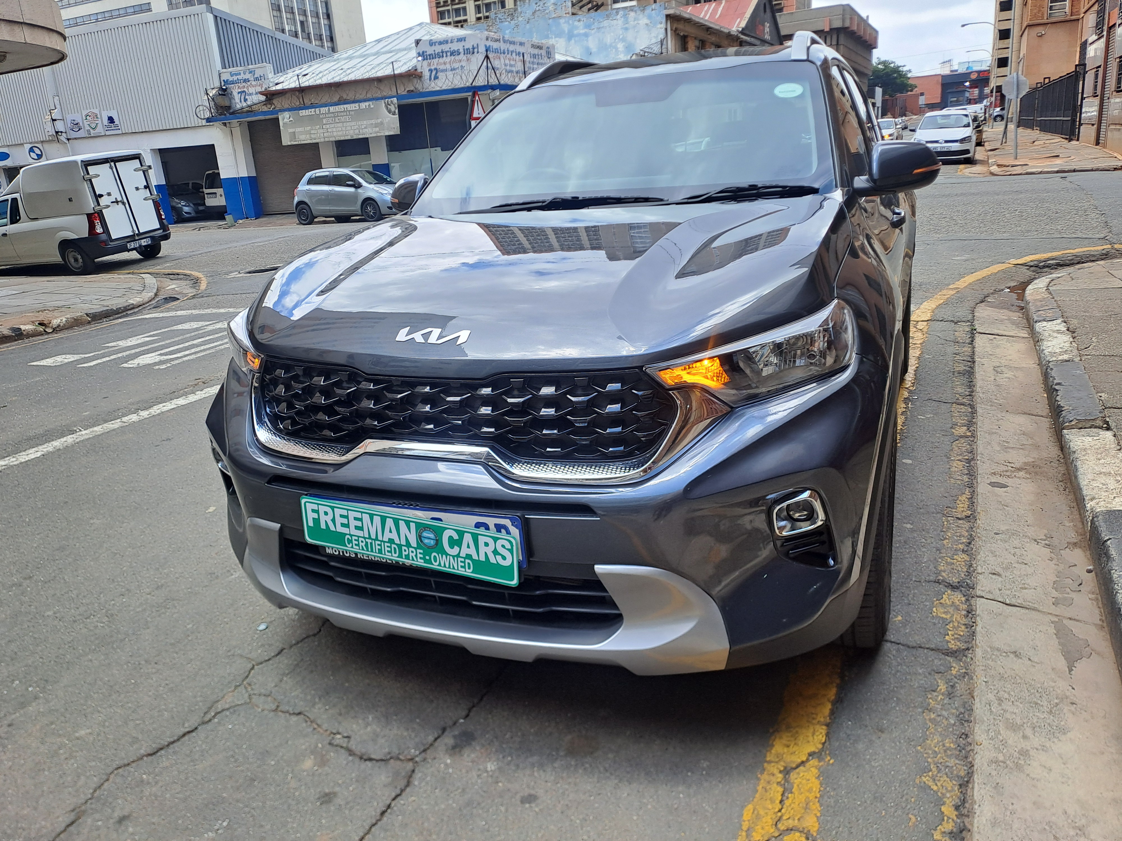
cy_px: 420
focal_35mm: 25
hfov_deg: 69.4
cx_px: 561
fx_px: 810
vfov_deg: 54.9
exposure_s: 1/463
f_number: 1.8
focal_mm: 4.65
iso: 32
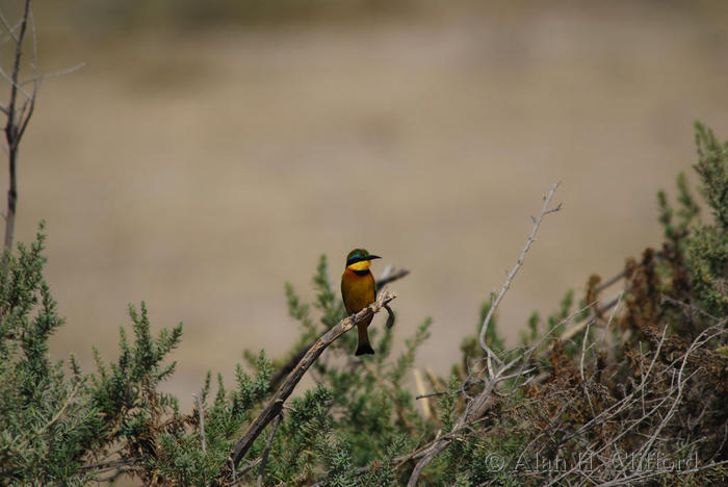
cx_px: 364
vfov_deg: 2.3
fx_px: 12143
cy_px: 244
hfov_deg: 3.4
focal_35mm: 600
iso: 100
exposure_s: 1/800
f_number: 5.6
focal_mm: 400
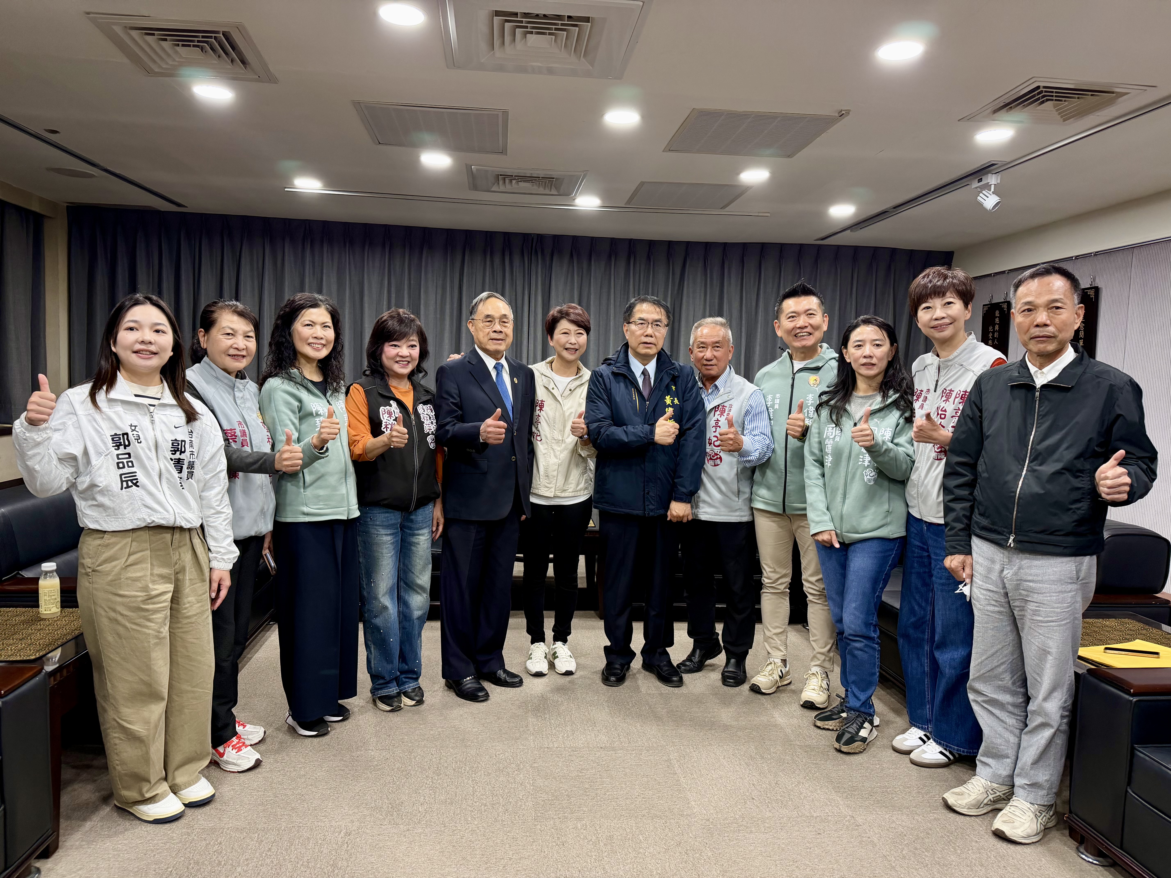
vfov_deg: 56.8
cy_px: 439
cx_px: 586
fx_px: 812
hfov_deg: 71.6
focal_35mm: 24
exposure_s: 1/60
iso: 200
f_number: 1.78
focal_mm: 6.76
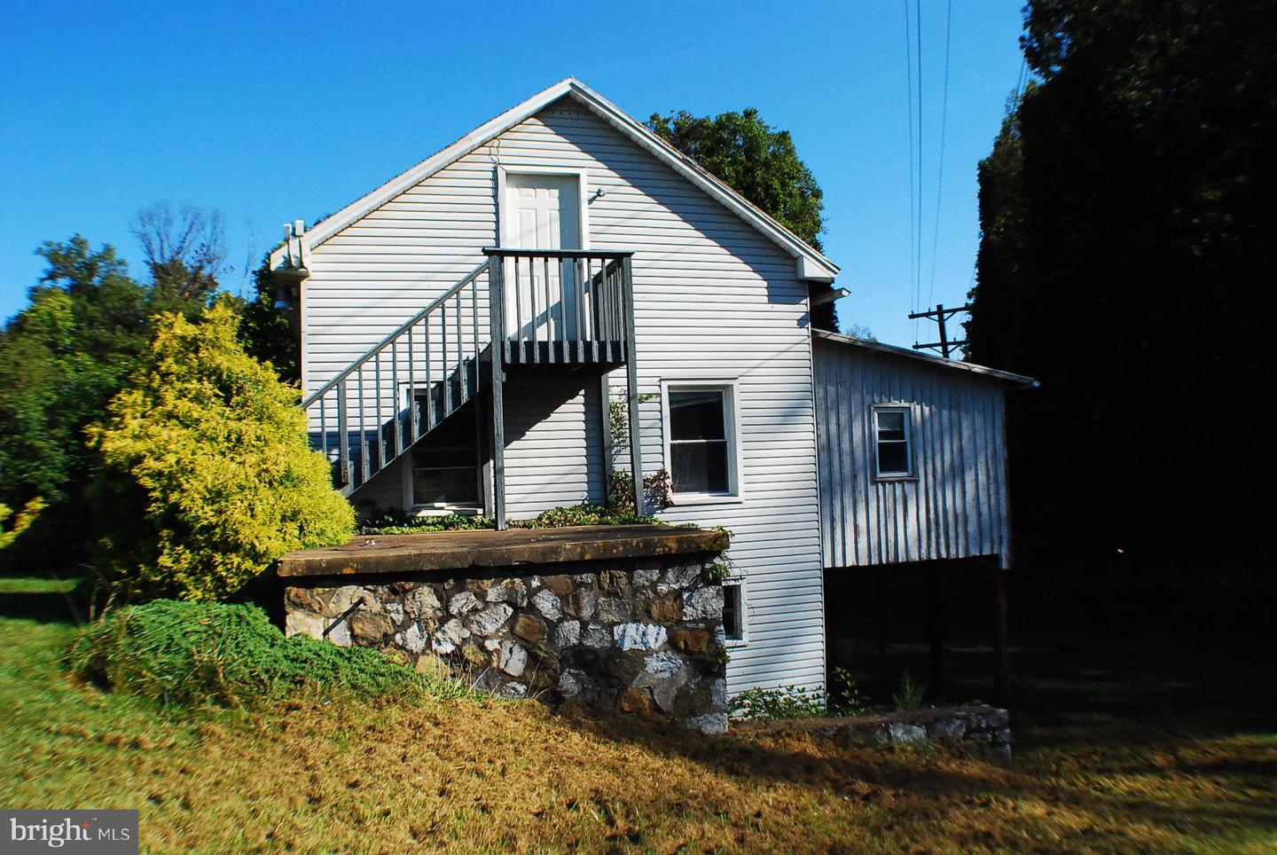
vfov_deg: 38.5
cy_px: 428
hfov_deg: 55.0
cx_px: 638
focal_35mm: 34
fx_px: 1225
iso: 1000
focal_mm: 23
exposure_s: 1/2000
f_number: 8
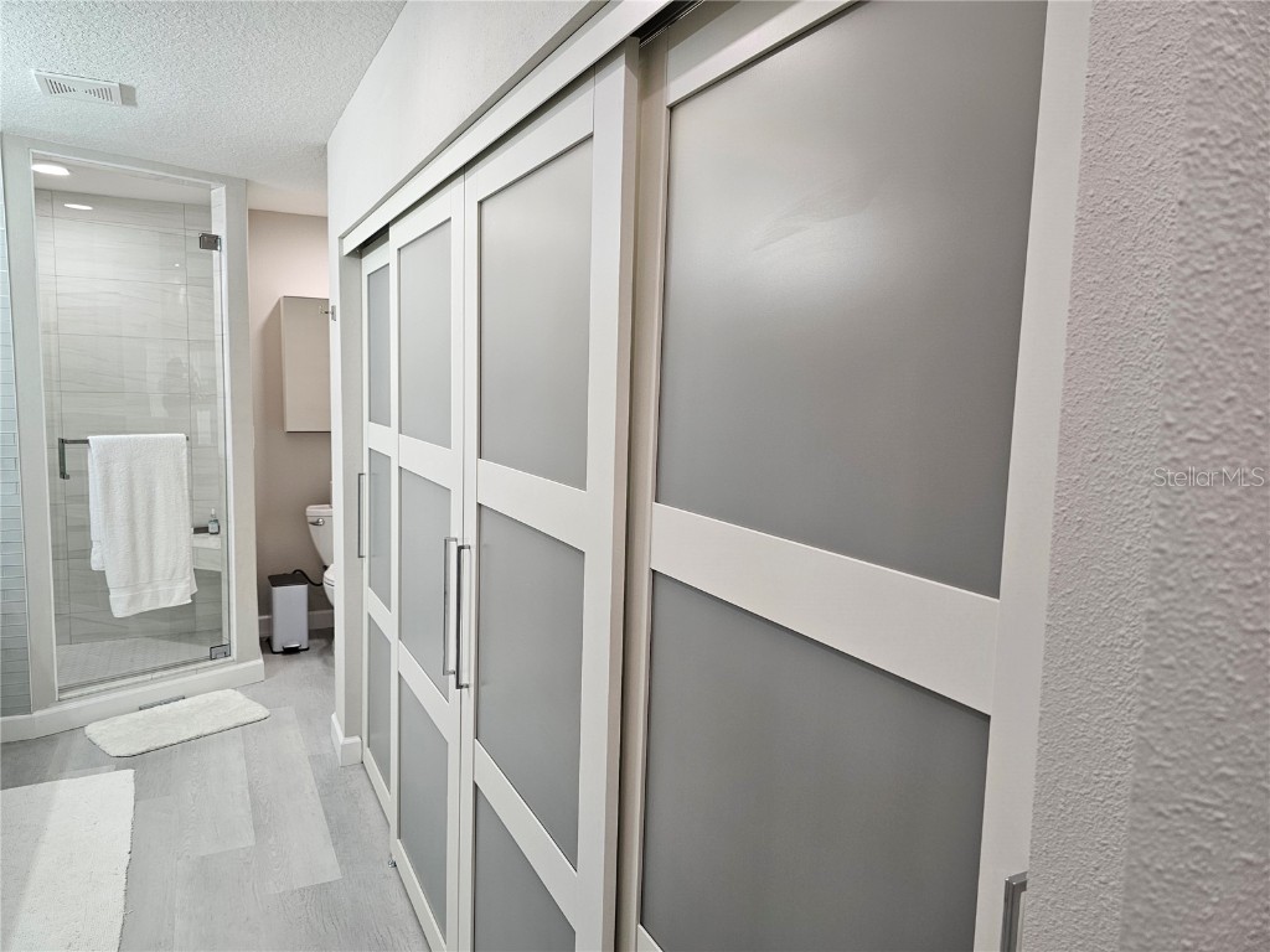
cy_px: 476
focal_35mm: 23
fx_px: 844
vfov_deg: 58.9
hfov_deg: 73.9
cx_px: 635
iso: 125
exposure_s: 1/120
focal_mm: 6.3
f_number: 1.7
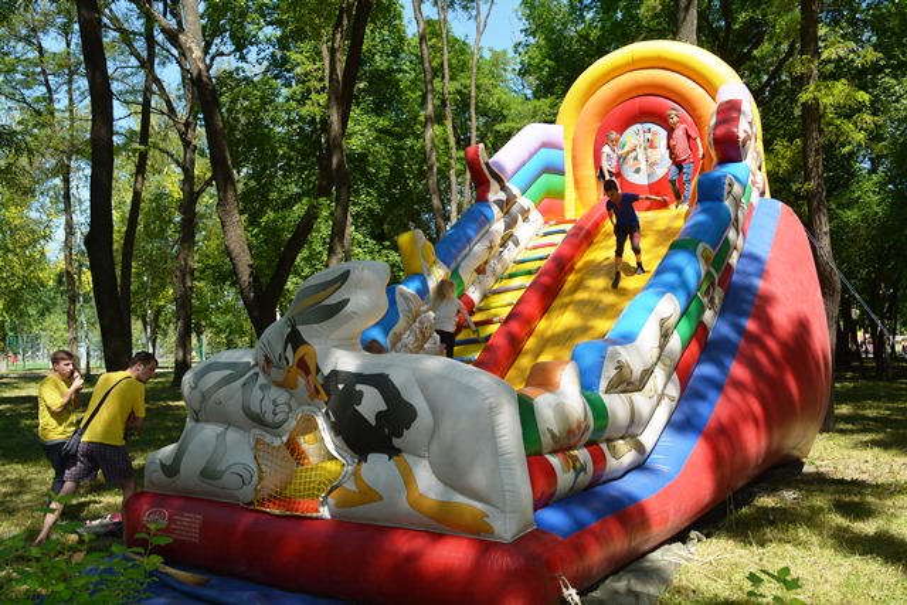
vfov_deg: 40.0
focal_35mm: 33
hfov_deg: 57.2
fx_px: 832
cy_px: 302
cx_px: 454
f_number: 8
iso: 100
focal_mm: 22
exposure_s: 1/200
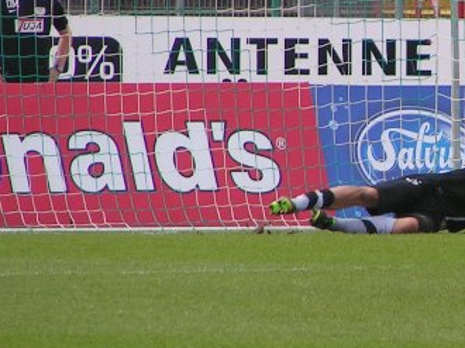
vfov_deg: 1.6
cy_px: 138
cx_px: 471
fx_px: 12376
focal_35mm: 922
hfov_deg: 2.2
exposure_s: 1/400
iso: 50
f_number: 3.5
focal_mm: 58
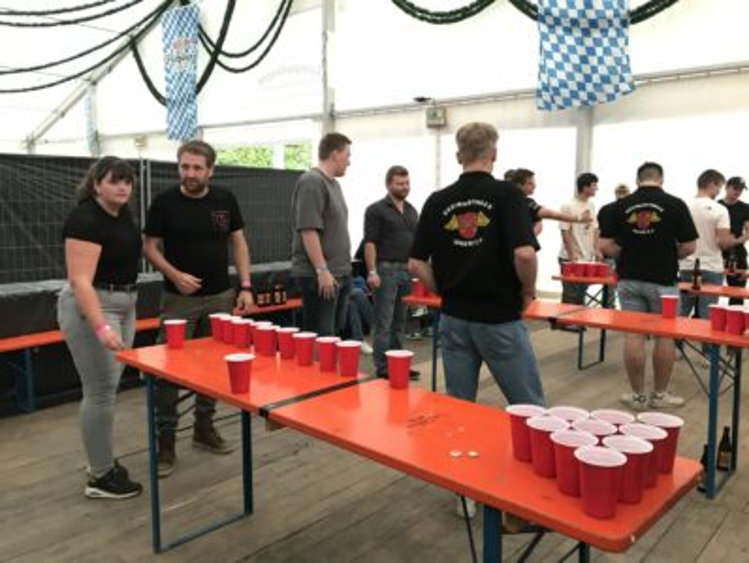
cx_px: 374
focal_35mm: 28
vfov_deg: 49.8
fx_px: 606
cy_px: 282
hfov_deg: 63.4
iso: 80
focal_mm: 3.99
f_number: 1.8
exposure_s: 1/17
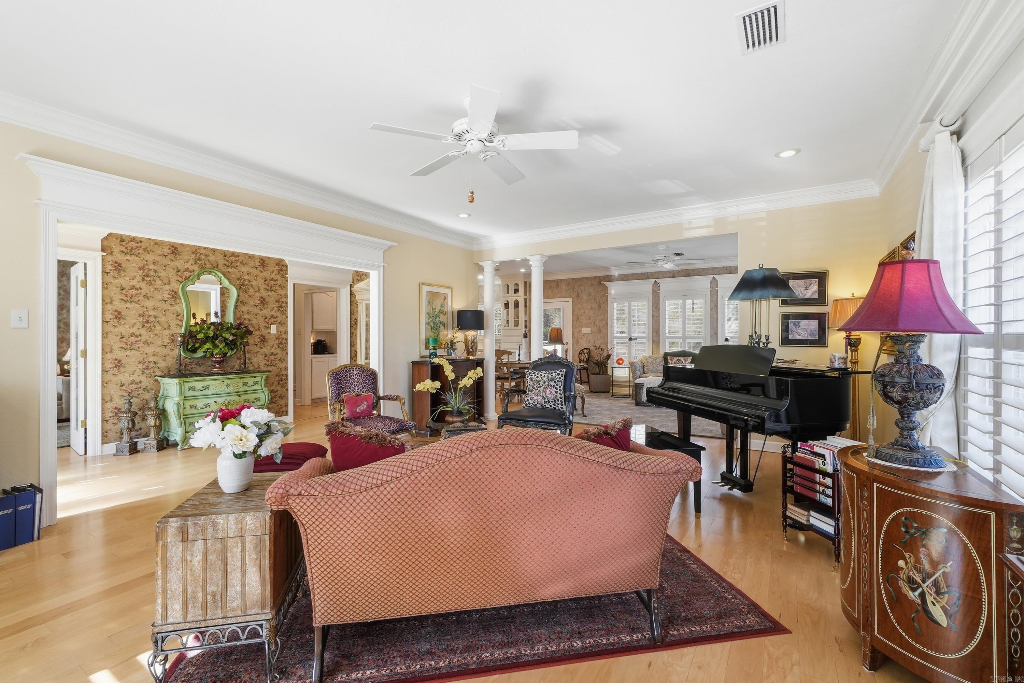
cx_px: 512
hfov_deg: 100.4
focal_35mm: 15
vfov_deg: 77.3
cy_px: 342
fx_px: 427
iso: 250
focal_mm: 10
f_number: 9
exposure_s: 1/60
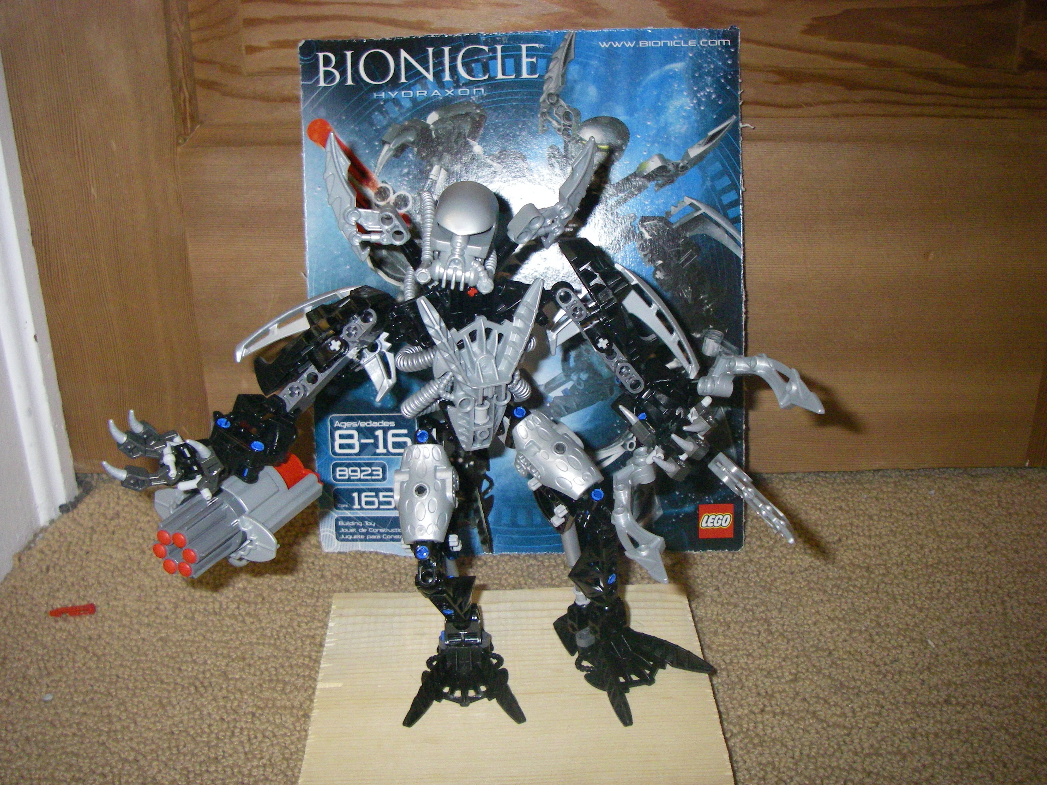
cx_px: 524
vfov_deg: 37.7
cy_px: 392
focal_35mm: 38
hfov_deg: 49.0
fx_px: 1149
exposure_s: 1/50
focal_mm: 6.3
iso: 400
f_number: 3.3
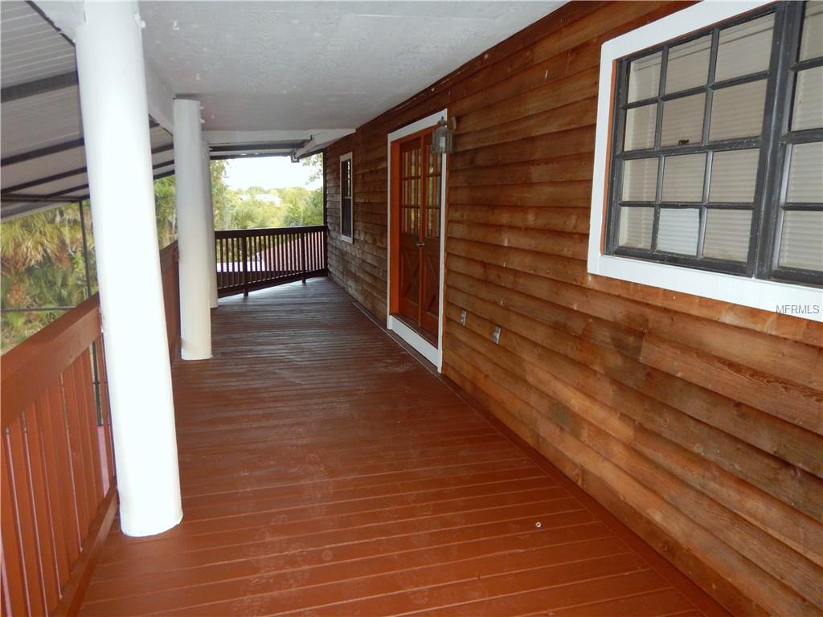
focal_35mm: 24
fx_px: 571
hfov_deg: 71.6
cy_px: 308
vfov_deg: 56.8
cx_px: 412
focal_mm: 4.3
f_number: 2.8
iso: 280
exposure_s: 1/30
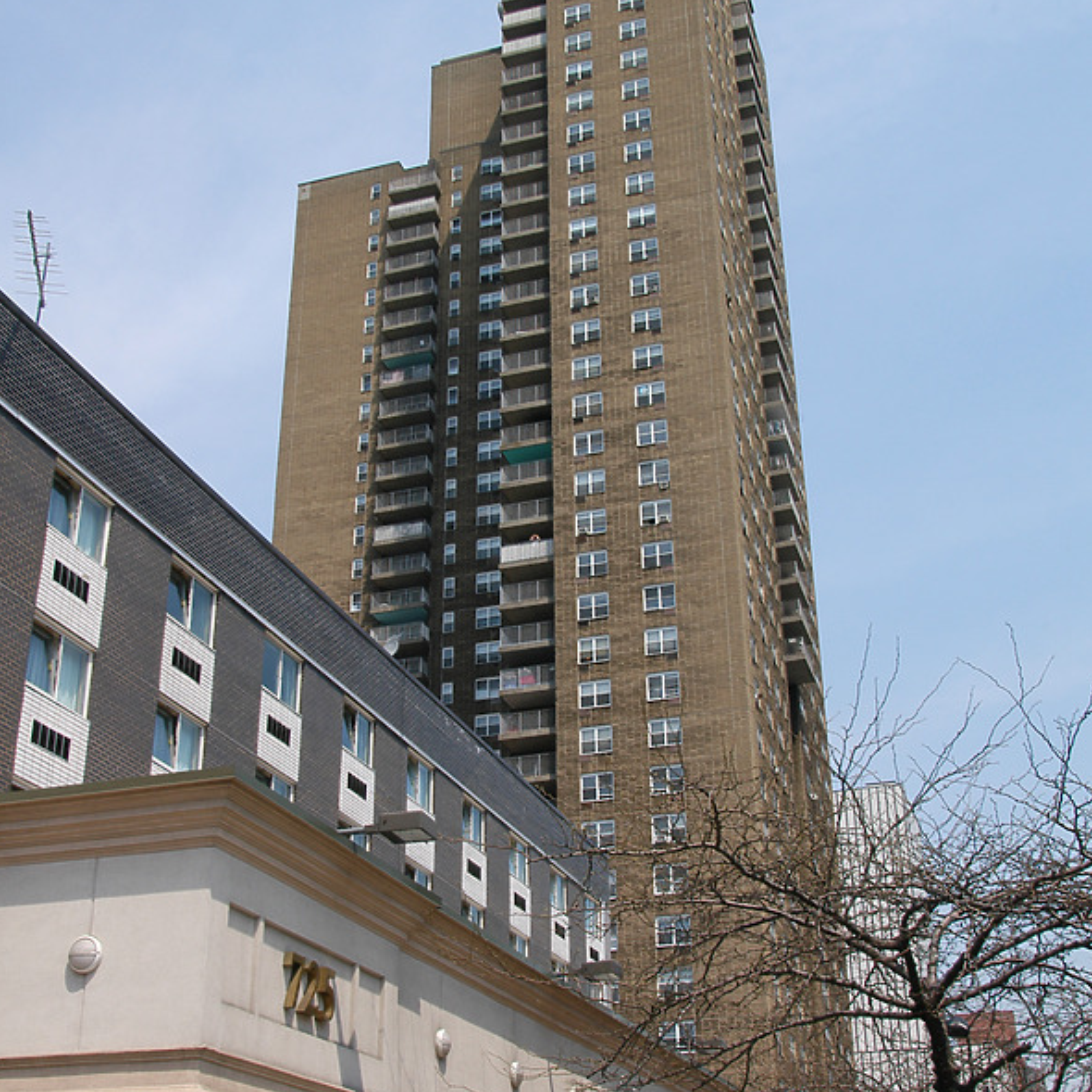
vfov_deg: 37.8
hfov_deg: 37.8
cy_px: 585
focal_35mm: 45
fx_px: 1593
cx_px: 544
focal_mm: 23
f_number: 10
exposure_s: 1/350
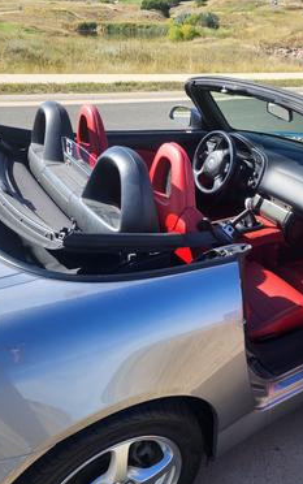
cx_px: 207
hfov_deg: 37.9
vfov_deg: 58.1
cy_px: 243
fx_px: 435
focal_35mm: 33
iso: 12
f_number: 1.8
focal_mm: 6.4
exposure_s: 1/439
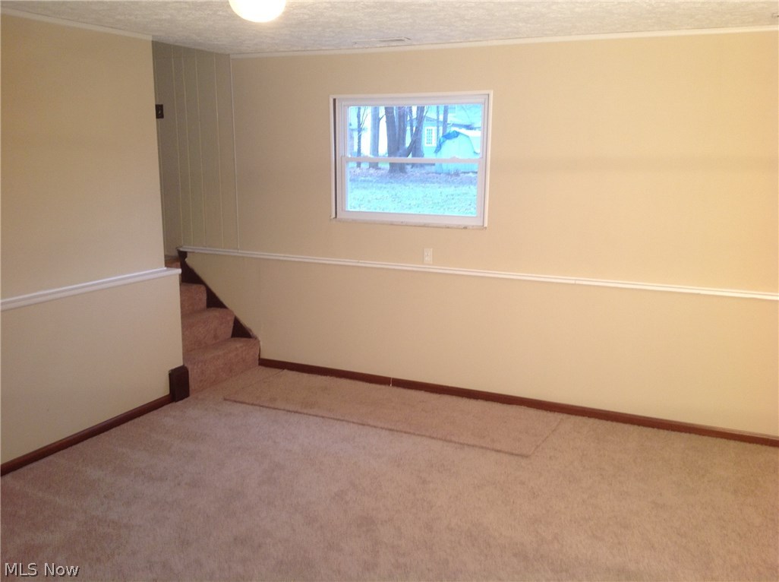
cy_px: 291
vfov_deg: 40.6
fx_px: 786
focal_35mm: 35
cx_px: 390
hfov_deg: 52.7
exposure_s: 1/17
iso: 50
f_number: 2.4
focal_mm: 4.28
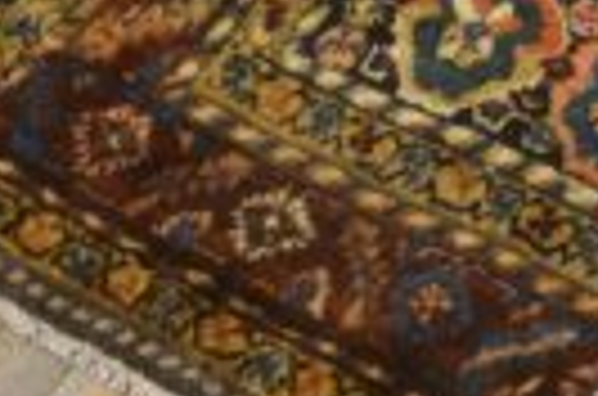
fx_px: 2022
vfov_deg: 11.0
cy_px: -43
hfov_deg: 14.2
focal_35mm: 122
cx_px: 1183
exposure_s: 1/60
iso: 800
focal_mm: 18
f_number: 4
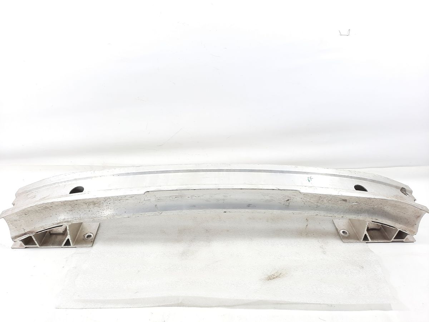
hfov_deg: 69.4
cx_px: 214
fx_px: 310
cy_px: 161
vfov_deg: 54.9
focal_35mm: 25
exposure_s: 1/50
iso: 50
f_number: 2
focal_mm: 4.6
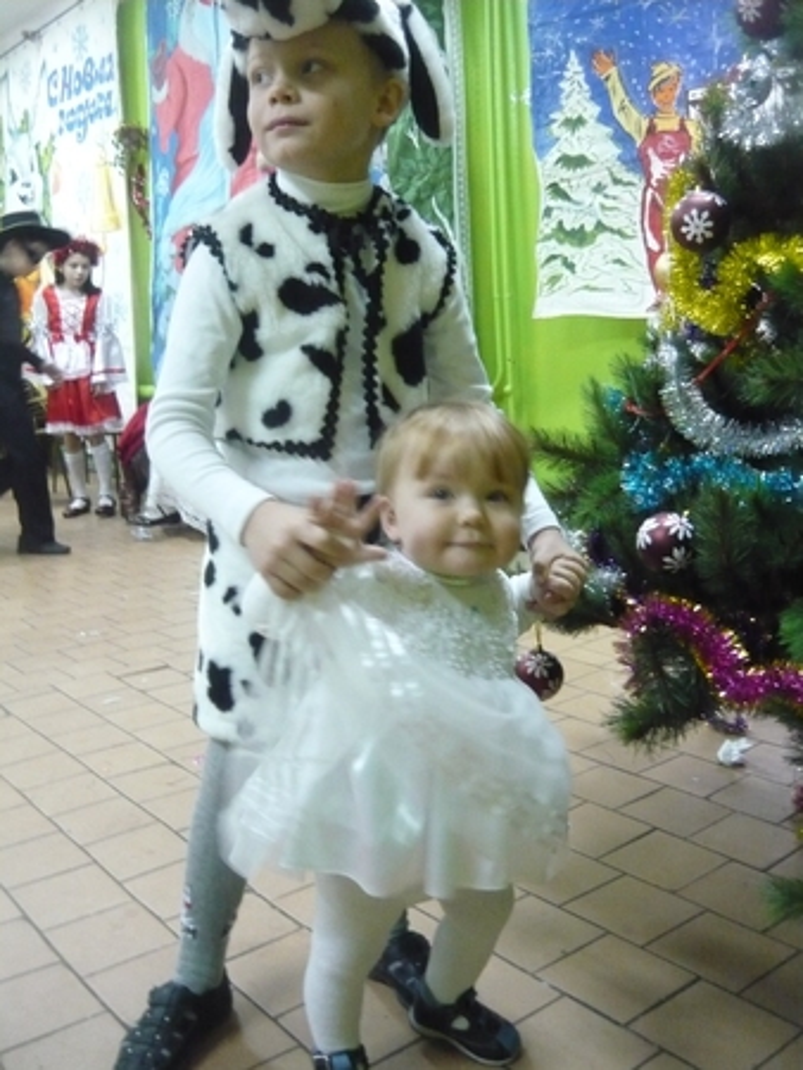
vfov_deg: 55.3
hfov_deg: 43.0
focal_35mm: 33
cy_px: 535
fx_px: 1020
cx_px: 402
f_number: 2.8
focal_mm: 5.5
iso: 800
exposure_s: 1/30
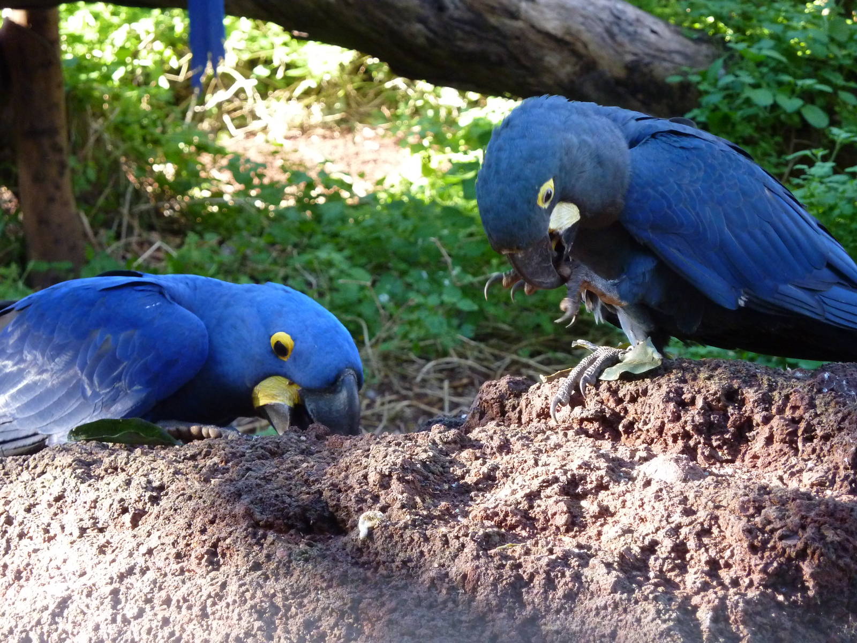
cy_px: 322
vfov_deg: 8.2
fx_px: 4506
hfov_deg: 10.9
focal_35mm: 182
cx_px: 428
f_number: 4.5
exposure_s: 1/50
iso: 400
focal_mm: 29.9
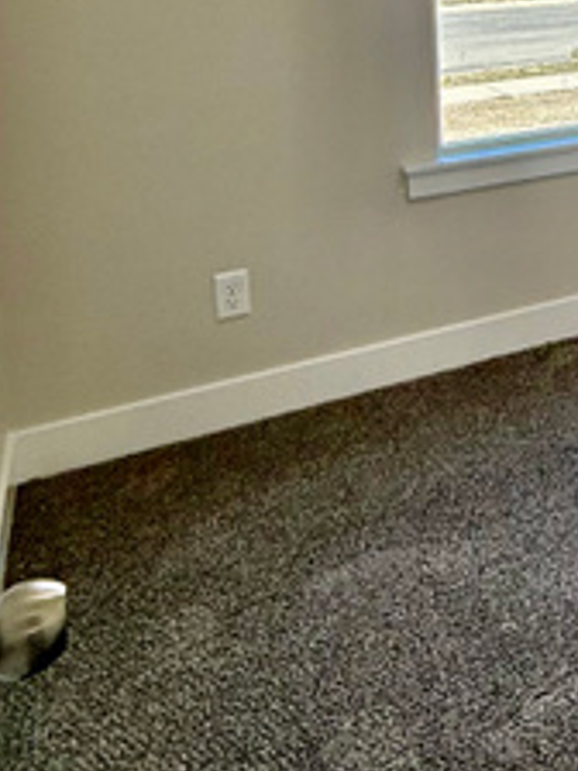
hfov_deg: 23.7
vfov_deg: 35.4
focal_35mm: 48
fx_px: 1069
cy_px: -21
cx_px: 881
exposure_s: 1/191
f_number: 2.2
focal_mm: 2.22
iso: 64
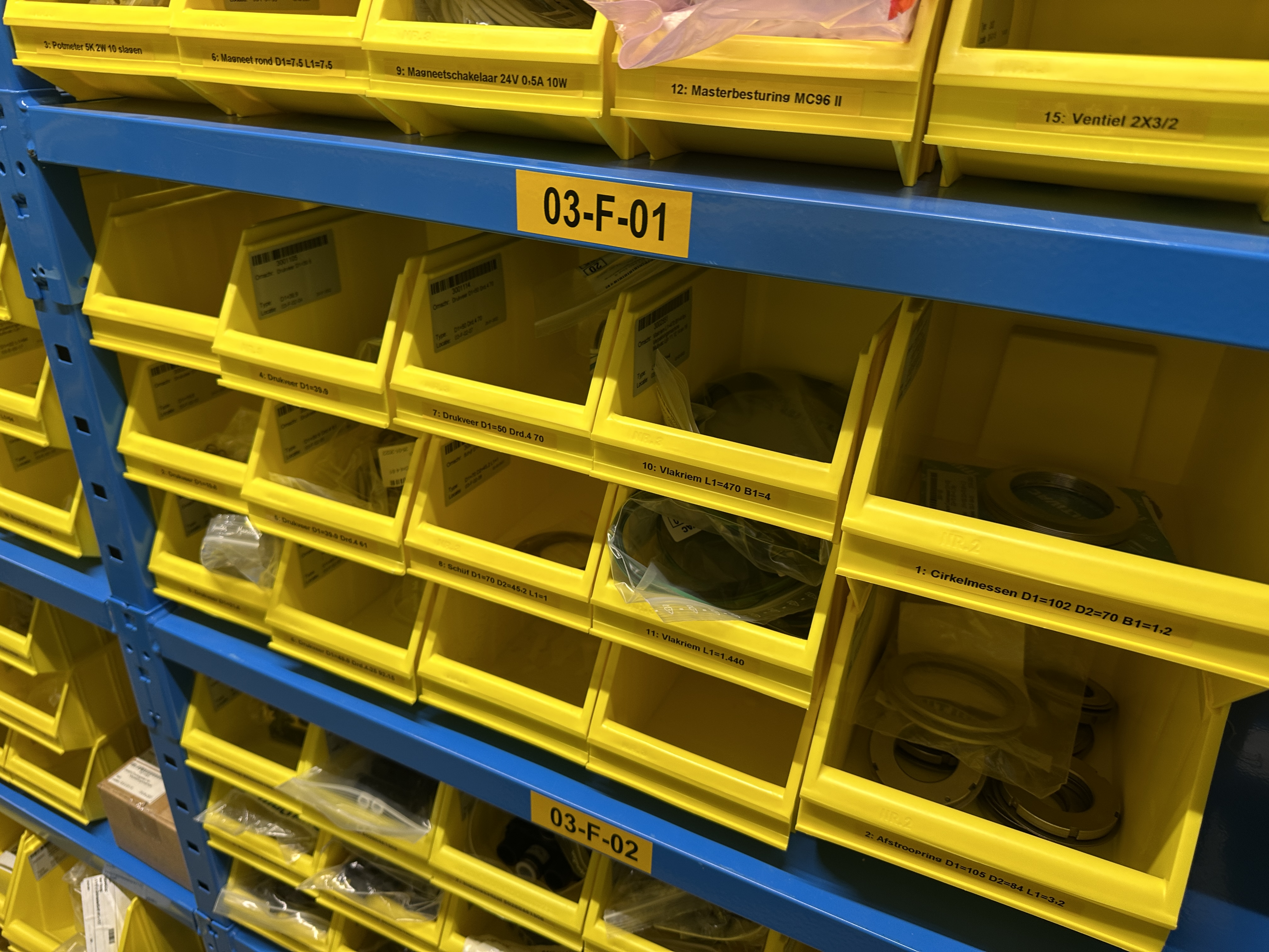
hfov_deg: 71.6
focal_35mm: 24
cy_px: 476
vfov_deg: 56.8
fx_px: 880
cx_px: 634
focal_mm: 6.86
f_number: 1.78
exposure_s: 1/50
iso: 125
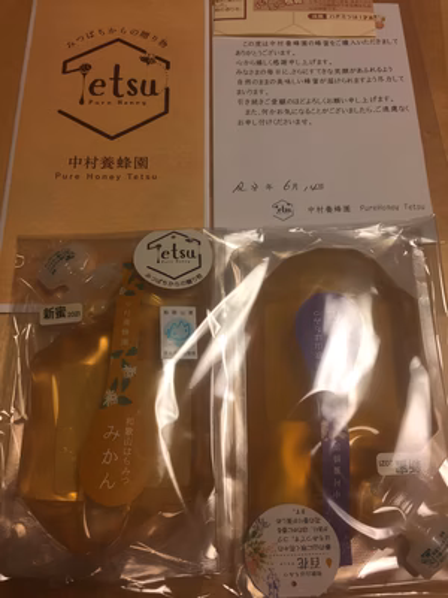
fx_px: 500
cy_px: 299
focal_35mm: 29
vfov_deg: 61.7
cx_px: 224
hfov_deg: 48.2
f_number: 2.2
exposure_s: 1/60
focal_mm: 4.15
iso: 40
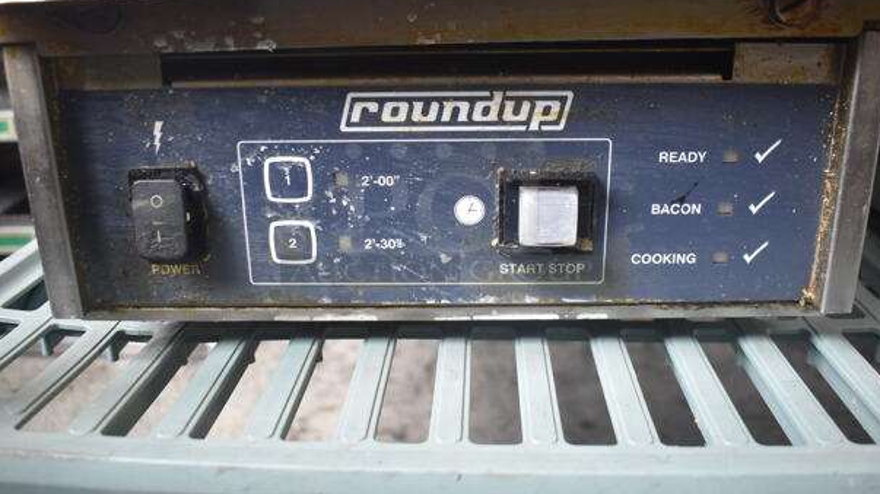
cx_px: 444
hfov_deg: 56.6
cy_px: 210
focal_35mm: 35
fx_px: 817
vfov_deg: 33.6
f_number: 4
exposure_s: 1/60
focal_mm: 22
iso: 1000
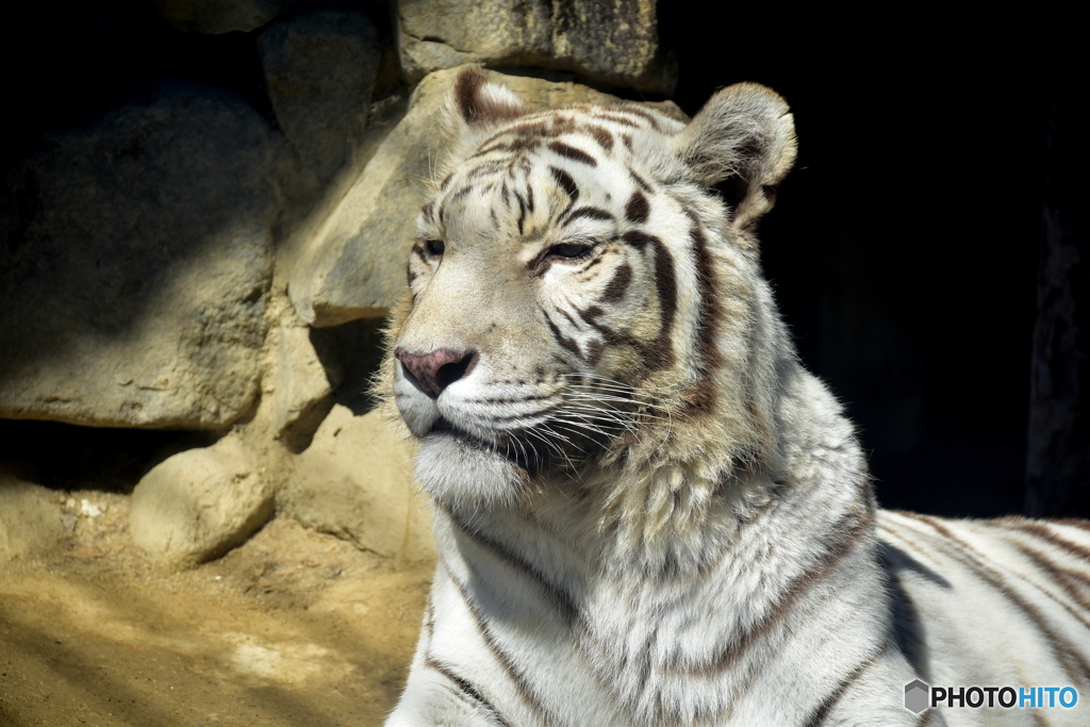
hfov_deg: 11.0
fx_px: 5677
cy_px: 364
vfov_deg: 7.3
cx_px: 545
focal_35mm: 188
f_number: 7.1
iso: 200
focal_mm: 125
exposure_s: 1/800
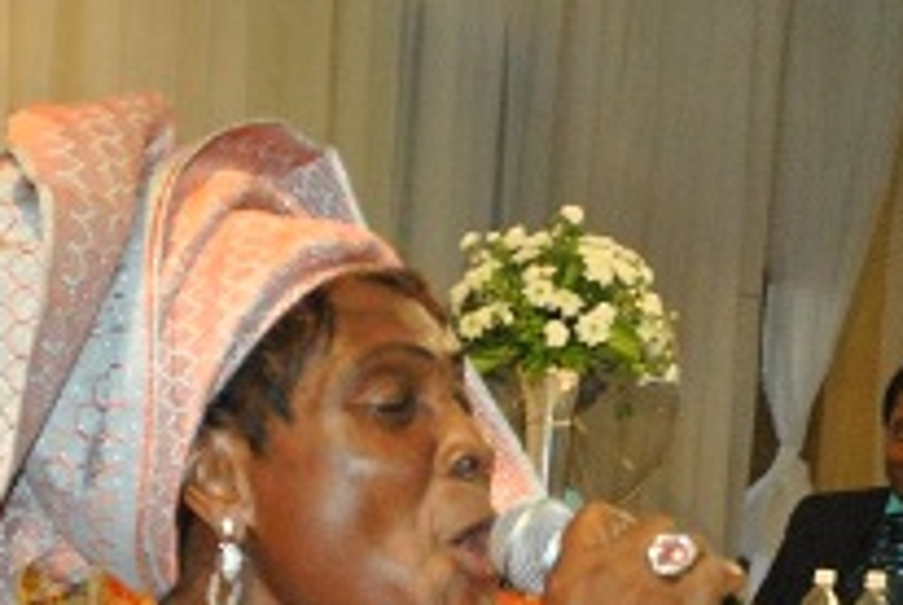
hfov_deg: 12.3
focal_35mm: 167
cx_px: 454
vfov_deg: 8.2
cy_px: 658
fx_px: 4195
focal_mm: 42
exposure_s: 1/60
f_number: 5.6
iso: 1600
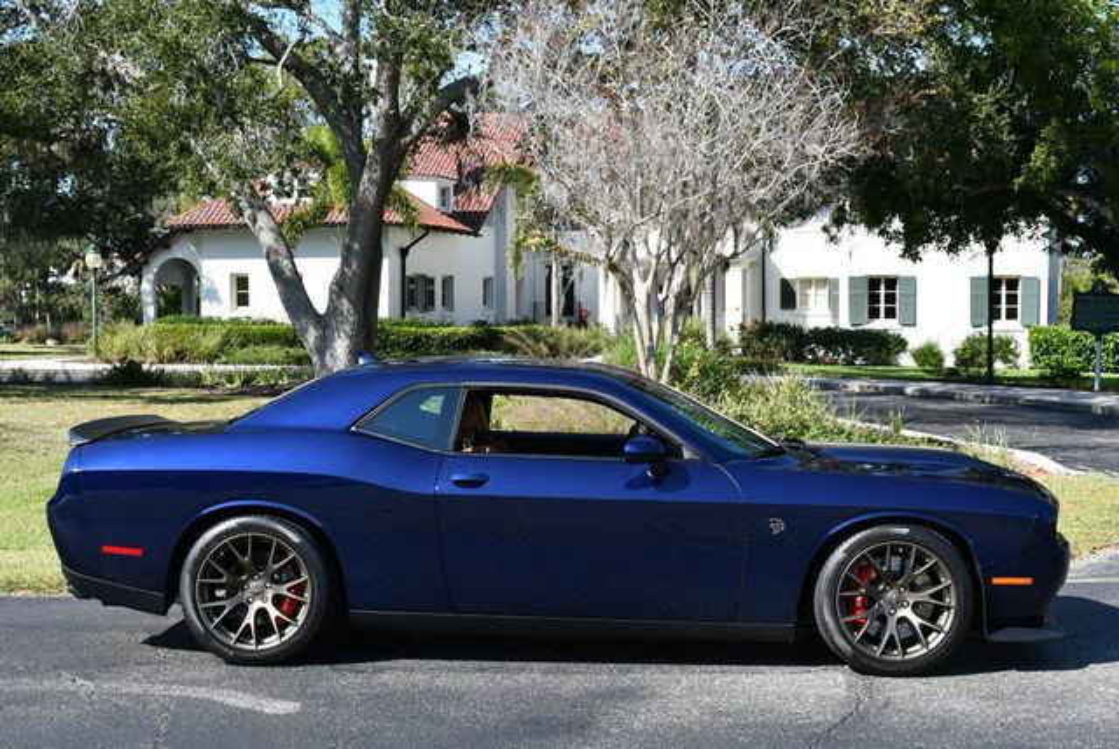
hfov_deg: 36.8
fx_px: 1680
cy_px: 374
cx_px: 560
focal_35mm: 54
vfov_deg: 25.1
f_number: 8
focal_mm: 27
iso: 140
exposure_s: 1/250
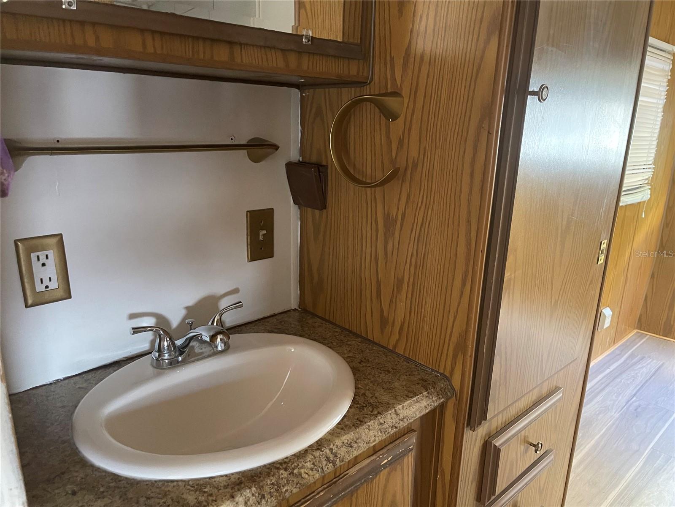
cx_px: 338
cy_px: 254
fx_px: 487
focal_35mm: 25
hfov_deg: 69.4
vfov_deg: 54.9
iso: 500
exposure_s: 1/56
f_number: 1.6
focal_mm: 5.1
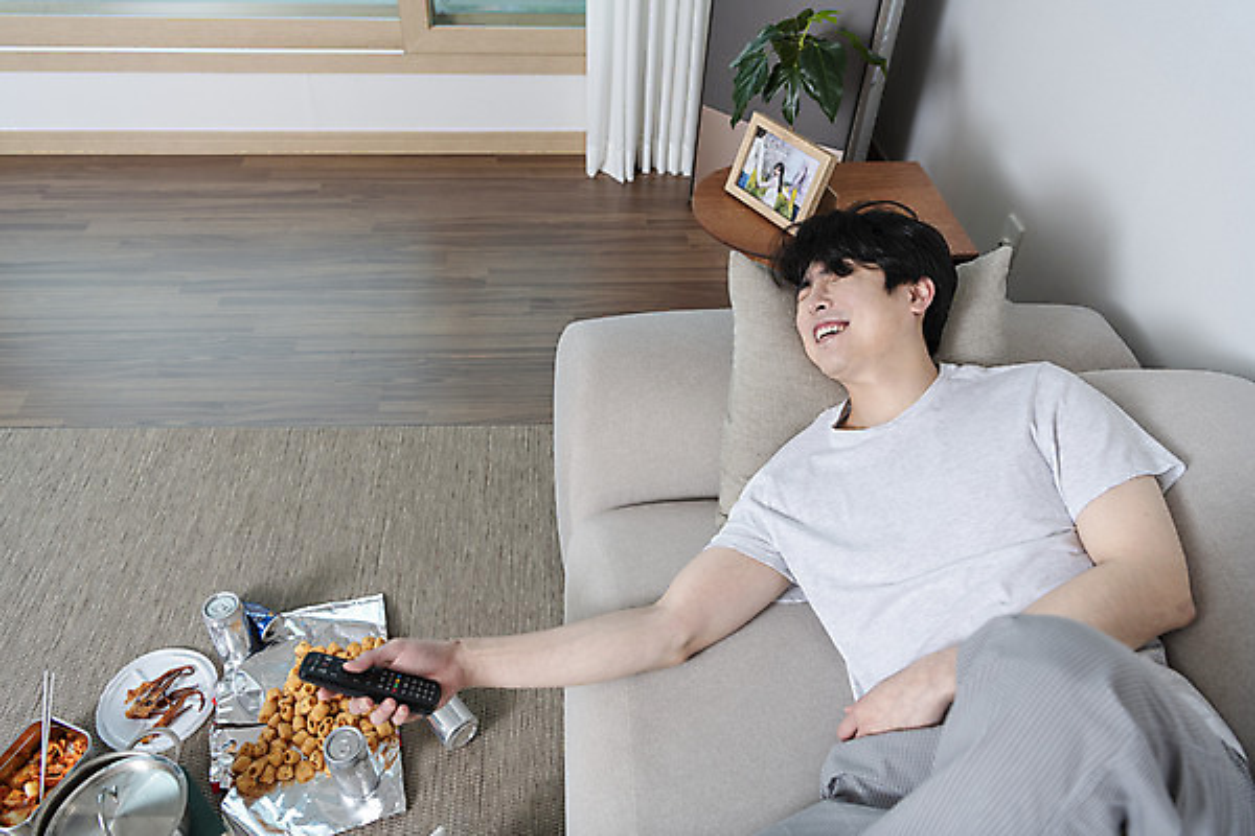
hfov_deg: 67.4
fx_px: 941
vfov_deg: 47.9
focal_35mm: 27
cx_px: 628
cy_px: 418
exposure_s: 1/125
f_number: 4
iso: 200
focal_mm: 27
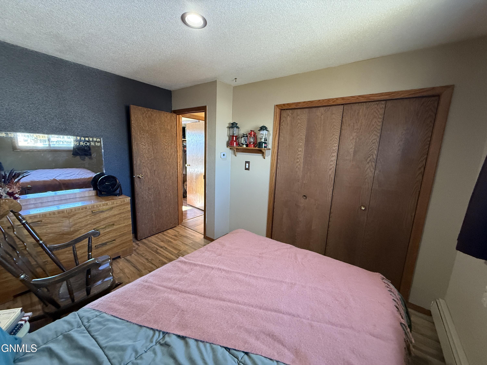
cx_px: 244
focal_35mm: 14
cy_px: 182
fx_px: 197
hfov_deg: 102.1
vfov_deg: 85.7
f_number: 2.2
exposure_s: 1/60
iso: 500
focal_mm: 2.22
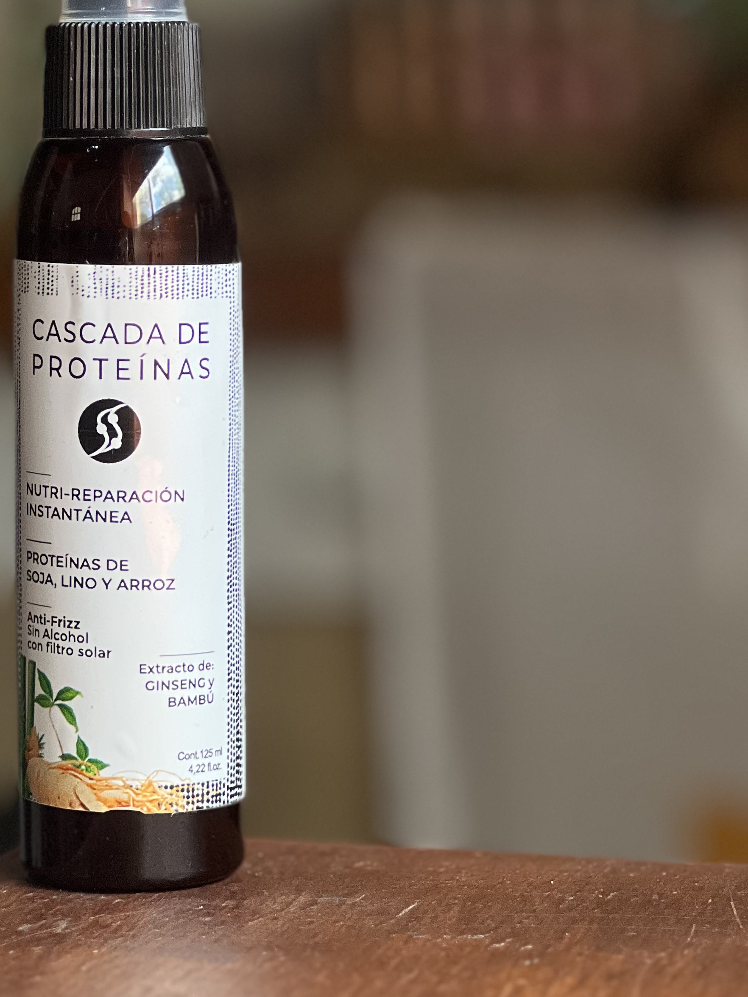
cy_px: 315
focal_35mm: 132
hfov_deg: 11.2
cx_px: 136
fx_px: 3803
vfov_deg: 14.9
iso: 200
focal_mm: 9
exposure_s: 1/121
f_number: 2.8
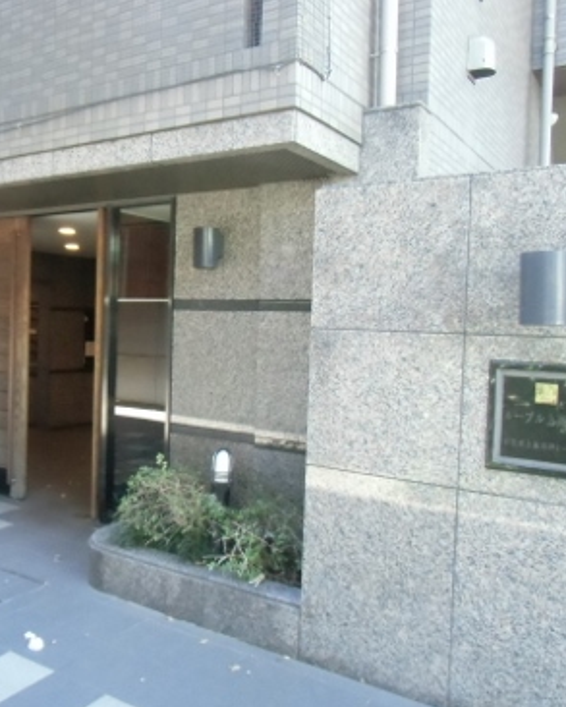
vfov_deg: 55.6
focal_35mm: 32
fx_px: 670
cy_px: 351
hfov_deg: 45.6
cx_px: 234
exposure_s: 1/80
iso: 800
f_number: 3
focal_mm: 4.24
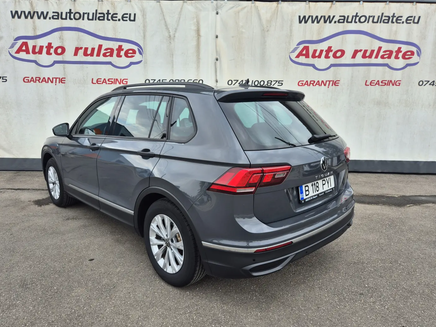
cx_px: 210
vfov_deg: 56.8
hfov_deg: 71.6
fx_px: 302
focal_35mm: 24
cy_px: 169
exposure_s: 1/248
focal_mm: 5.4
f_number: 1.8
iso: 25
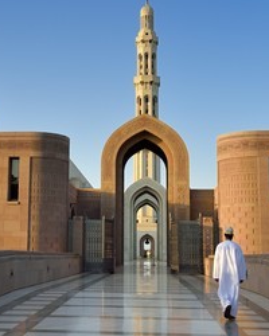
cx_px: 93
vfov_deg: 31.4
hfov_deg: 25.3
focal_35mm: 60
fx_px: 597
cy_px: 159
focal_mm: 38
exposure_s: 1/320
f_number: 9
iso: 200
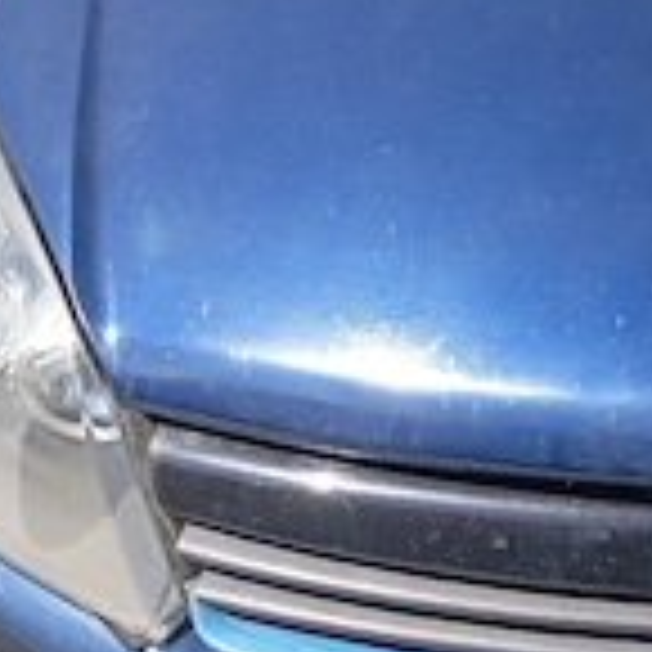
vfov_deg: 23.5
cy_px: -99
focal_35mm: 68
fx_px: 1449
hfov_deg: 24.3
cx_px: 643
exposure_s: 1/345
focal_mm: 4.22
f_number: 1.8
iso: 113
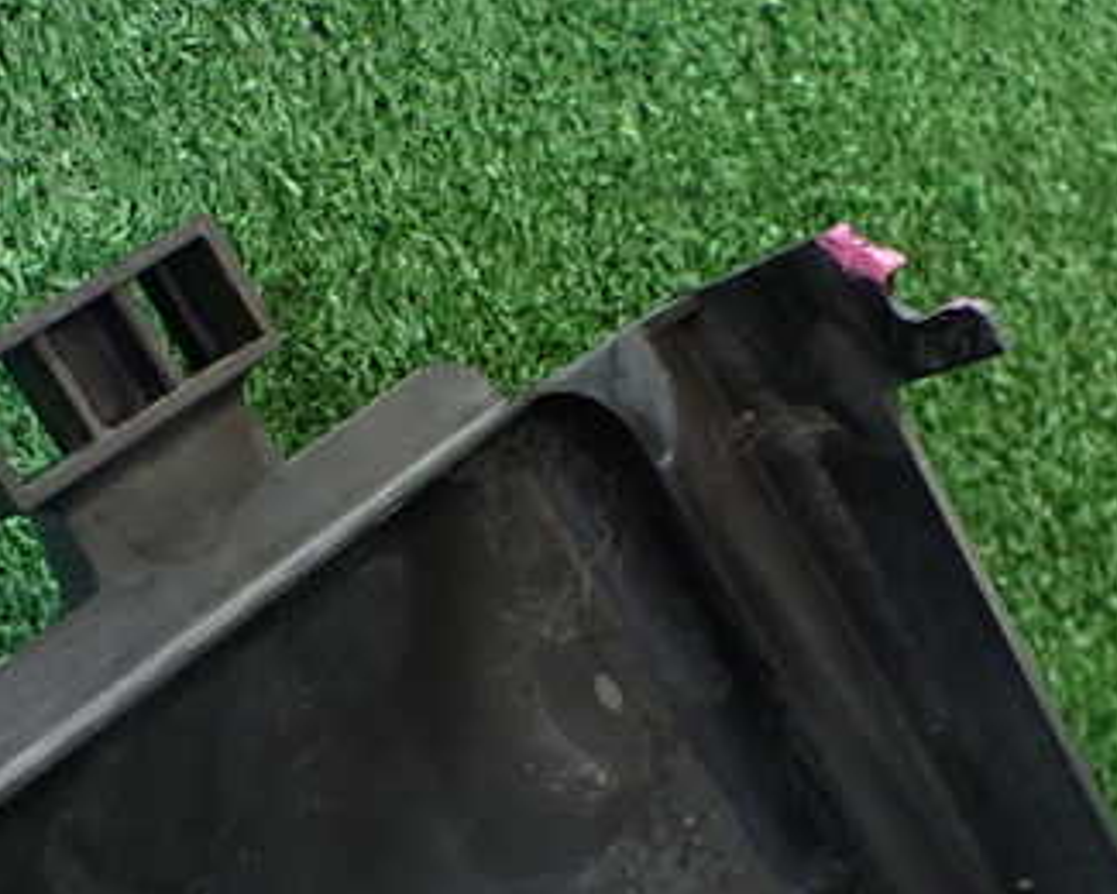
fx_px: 1785
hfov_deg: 34.7
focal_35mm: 54
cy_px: 547
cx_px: 526
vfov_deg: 28.0
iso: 800
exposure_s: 1/100
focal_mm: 5.4
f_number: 2.3
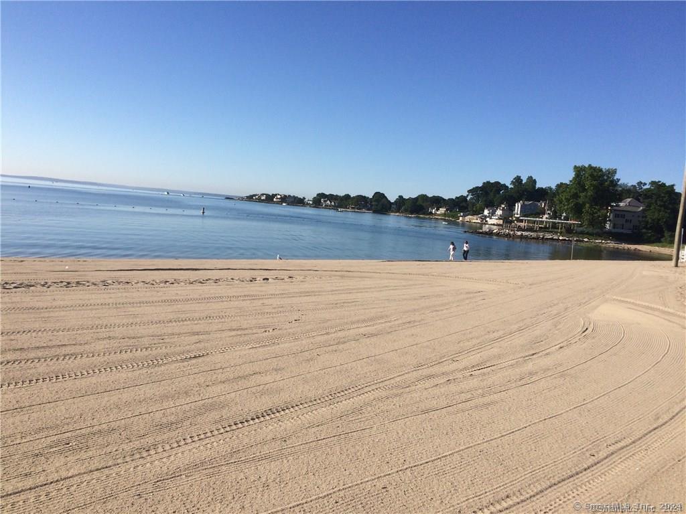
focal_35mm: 29
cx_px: 343
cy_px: 257
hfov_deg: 61.7
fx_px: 575
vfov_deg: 48.2
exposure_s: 1/2933
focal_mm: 4.15
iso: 32
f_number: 2.2
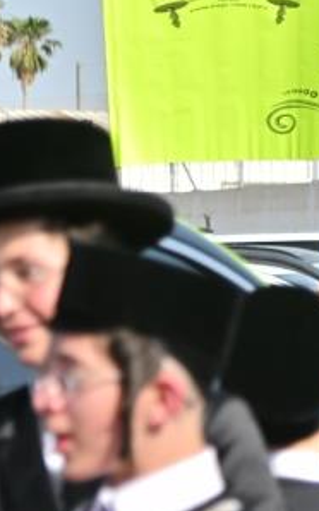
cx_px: 753
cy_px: 160
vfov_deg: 7.7
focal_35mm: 273
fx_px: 3801
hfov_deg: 4.7
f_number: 4
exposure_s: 1/640
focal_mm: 78
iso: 32
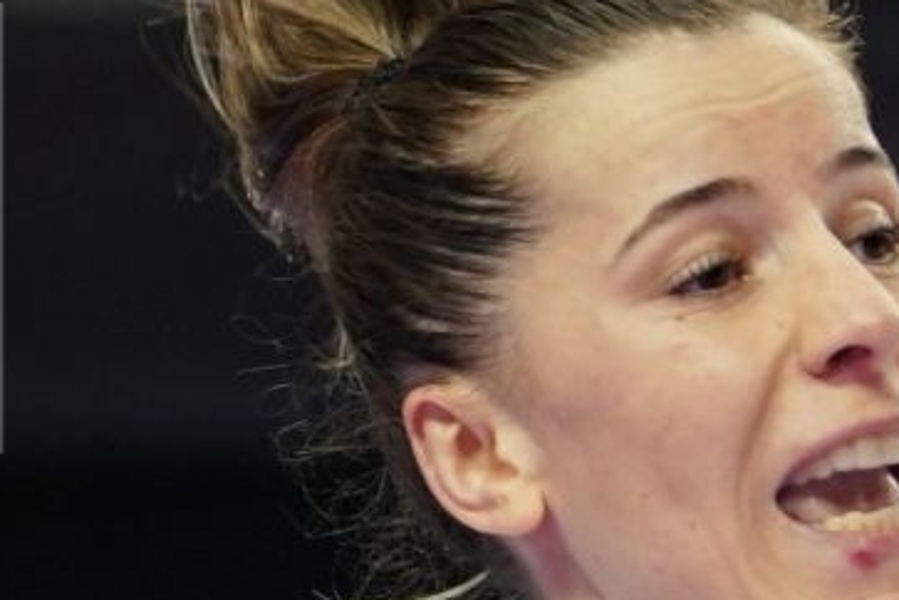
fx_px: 20451
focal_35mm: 819
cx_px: 1451
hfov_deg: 2.5
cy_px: 1106
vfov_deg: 1.7
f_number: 2.8
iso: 1250
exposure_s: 1/1000
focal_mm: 110
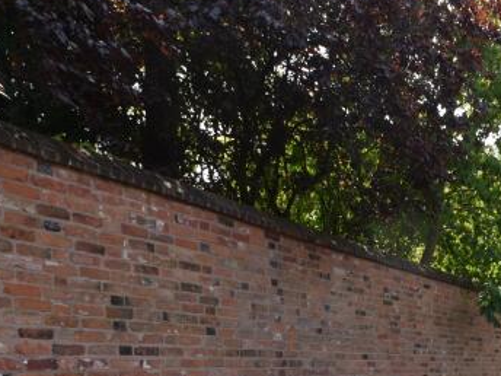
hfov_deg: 38.2
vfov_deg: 29.0
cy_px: 453
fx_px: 622
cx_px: 517
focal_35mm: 43
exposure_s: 1/125
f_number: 5.6
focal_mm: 10
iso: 100
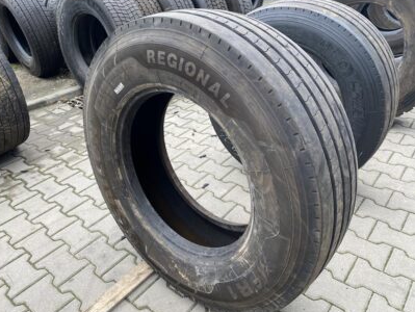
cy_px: 152
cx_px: 196
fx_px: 336
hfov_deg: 63.4
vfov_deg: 49.8
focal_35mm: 28
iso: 32
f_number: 1.8
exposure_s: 1/322
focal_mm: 4.25
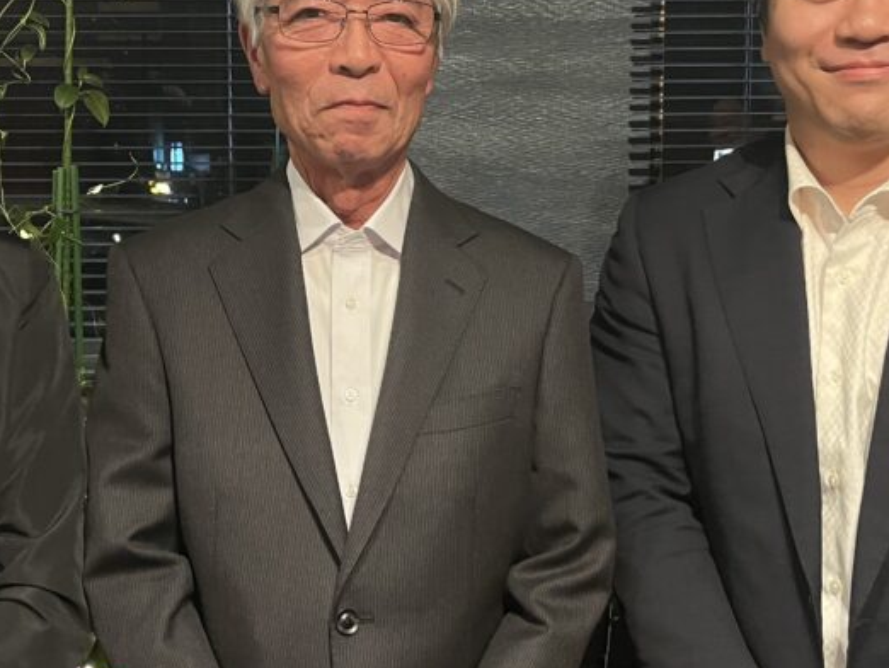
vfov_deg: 28.6
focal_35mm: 51
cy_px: 305
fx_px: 1310
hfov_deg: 37.4
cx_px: 373
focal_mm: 5.1
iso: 400
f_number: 1.6
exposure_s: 1/33
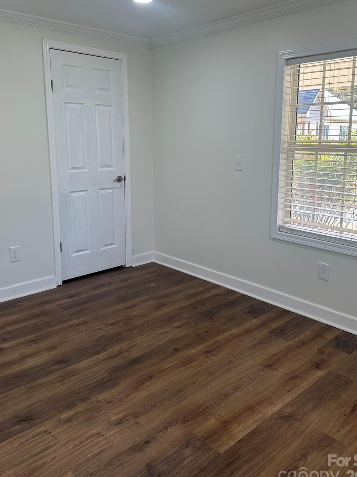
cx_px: 182
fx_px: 399
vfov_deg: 61.4
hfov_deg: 48.2
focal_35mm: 29
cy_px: 206
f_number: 1.78
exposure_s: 1/125
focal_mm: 6.86
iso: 64
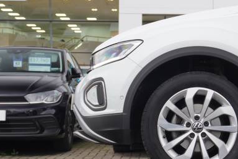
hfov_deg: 23.7
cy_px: 92
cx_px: 174
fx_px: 562
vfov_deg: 16.1
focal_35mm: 85
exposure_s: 1/60
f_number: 5
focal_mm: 34
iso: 640
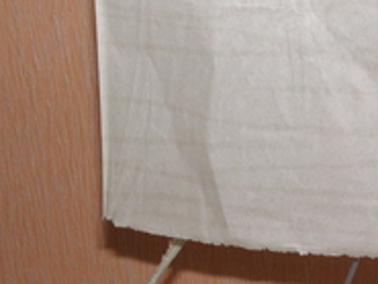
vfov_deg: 10.6
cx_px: 372
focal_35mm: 139
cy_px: 274
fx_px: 1519
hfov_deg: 14.0
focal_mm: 9.6
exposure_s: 1/1250
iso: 100
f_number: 3.3
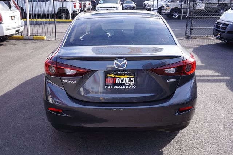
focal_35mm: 34
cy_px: 78
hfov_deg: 55.1
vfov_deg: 38.3
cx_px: 116
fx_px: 223
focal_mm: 23
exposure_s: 1/80
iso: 100
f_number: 8
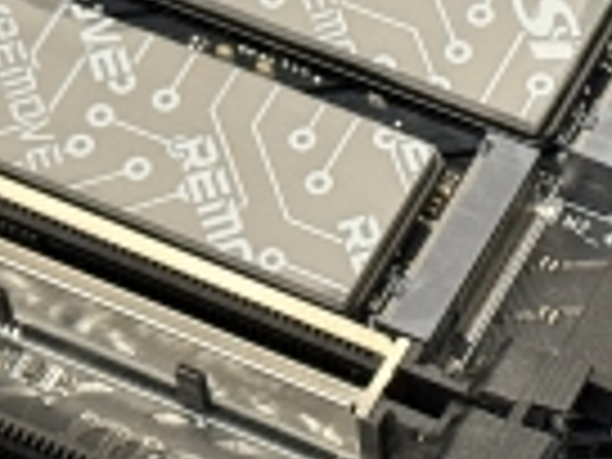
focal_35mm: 236
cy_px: 232
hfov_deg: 8.4
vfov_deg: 6.3
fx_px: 4172
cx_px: 540
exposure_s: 1/40
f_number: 1.78
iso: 250
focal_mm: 6.76
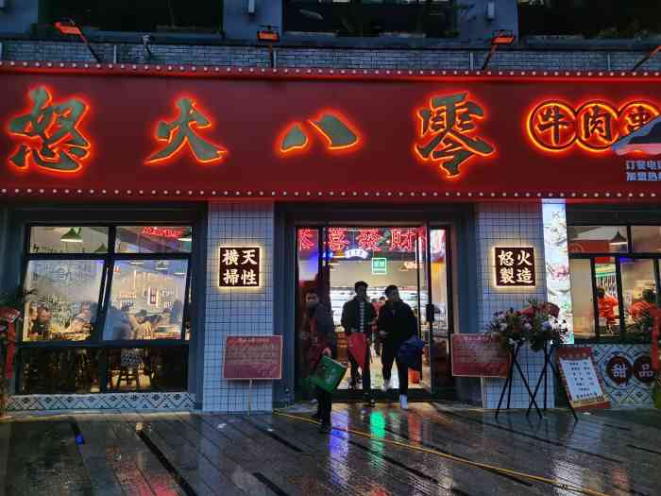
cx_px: 330
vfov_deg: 51.4
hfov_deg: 65.3
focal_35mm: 27
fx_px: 516
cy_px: 248
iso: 250
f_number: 1.8
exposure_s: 1/100
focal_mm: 5.58
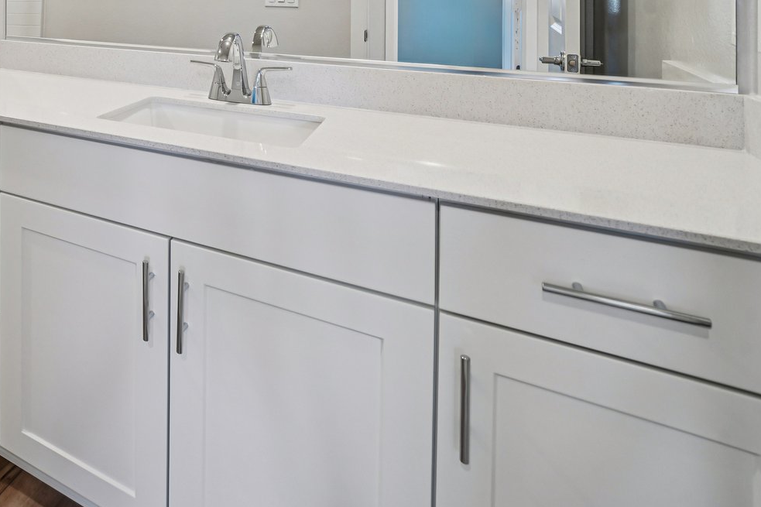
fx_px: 528
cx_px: 26
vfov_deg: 43.6
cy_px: -4
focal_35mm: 25
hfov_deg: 57.1
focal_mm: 12
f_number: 8
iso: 400
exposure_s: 1/10
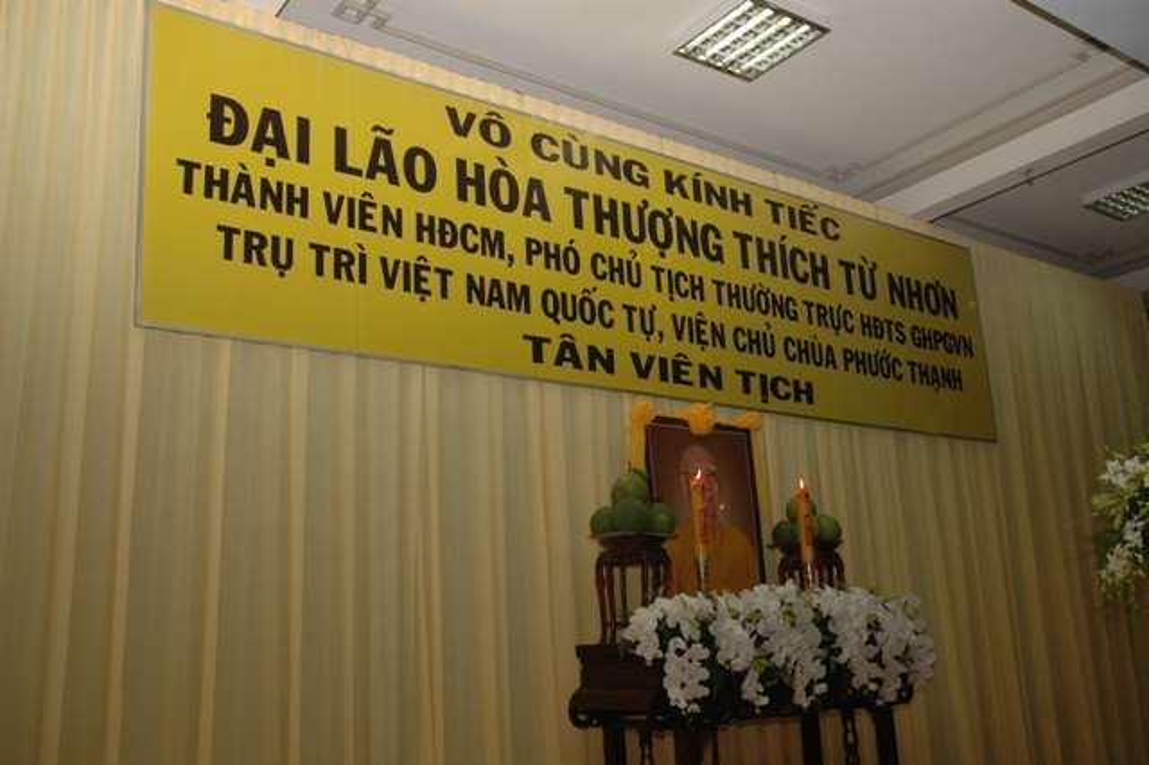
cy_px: 382
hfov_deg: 53.2
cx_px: 574
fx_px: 1148
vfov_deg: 36.8
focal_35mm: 36
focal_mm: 24
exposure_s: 1/60
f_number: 4
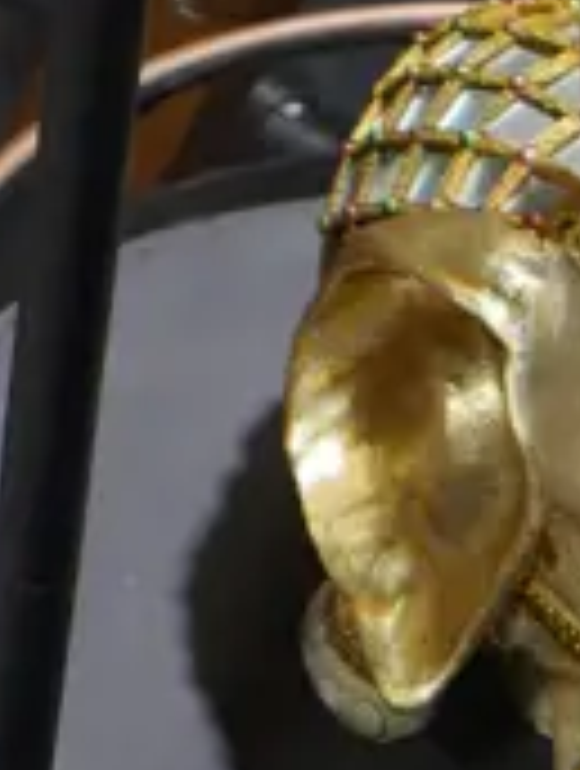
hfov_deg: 6.8
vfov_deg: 8.0
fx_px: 4785
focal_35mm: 215
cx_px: -398
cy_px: -1427
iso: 320
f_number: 4
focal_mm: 18
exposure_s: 1/60
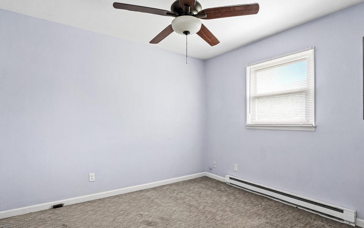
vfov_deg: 64.9
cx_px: 186
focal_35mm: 18
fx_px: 179
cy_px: 125
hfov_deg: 91.1
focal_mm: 8
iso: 400
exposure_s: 1/8
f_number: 8
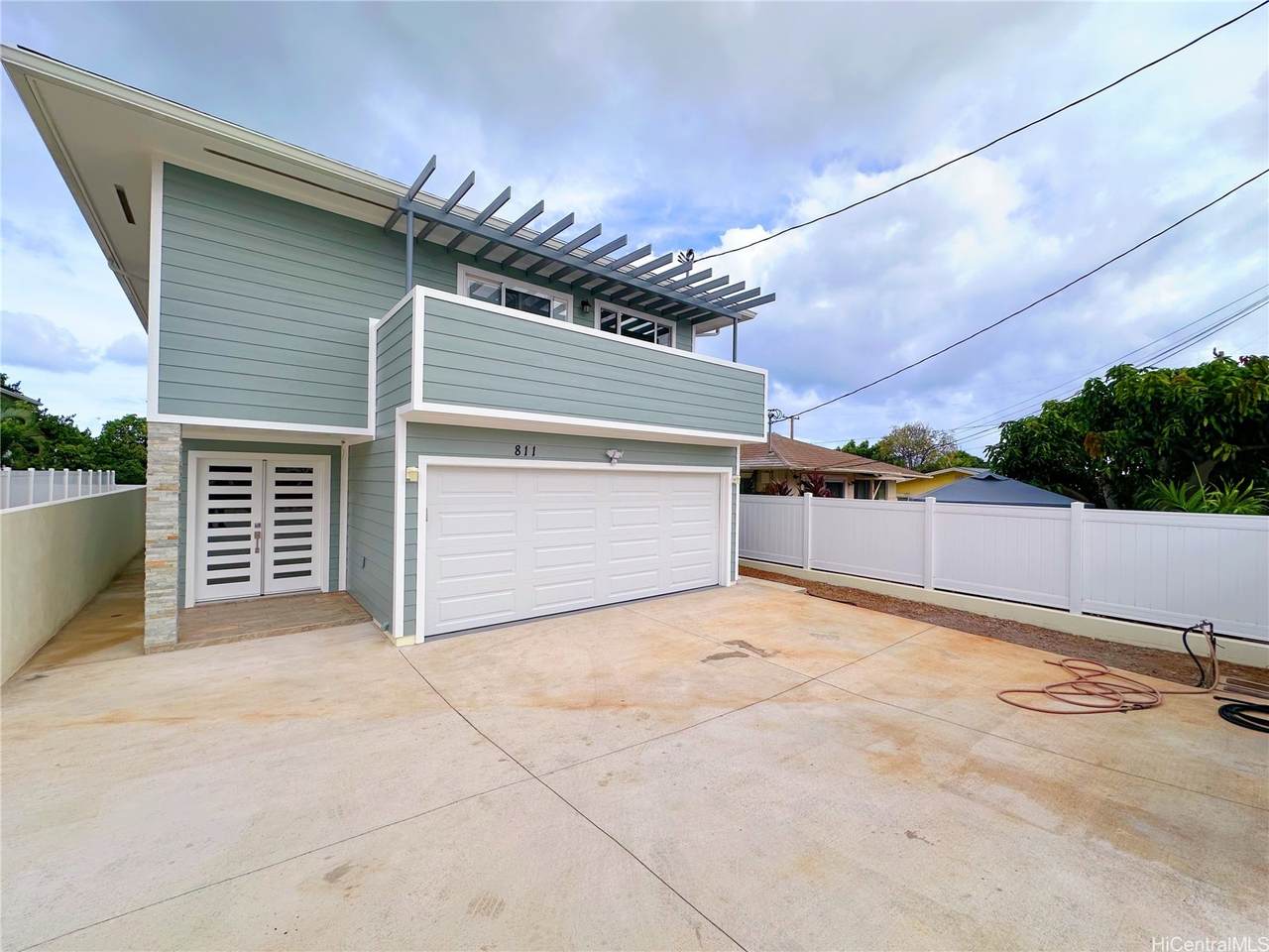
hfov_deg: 102.1
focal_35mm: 14
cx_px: 634
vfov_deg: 85.7
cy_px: 476
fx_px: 513
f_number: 2.2
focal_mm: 2.22
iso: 40
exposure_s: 1/1618
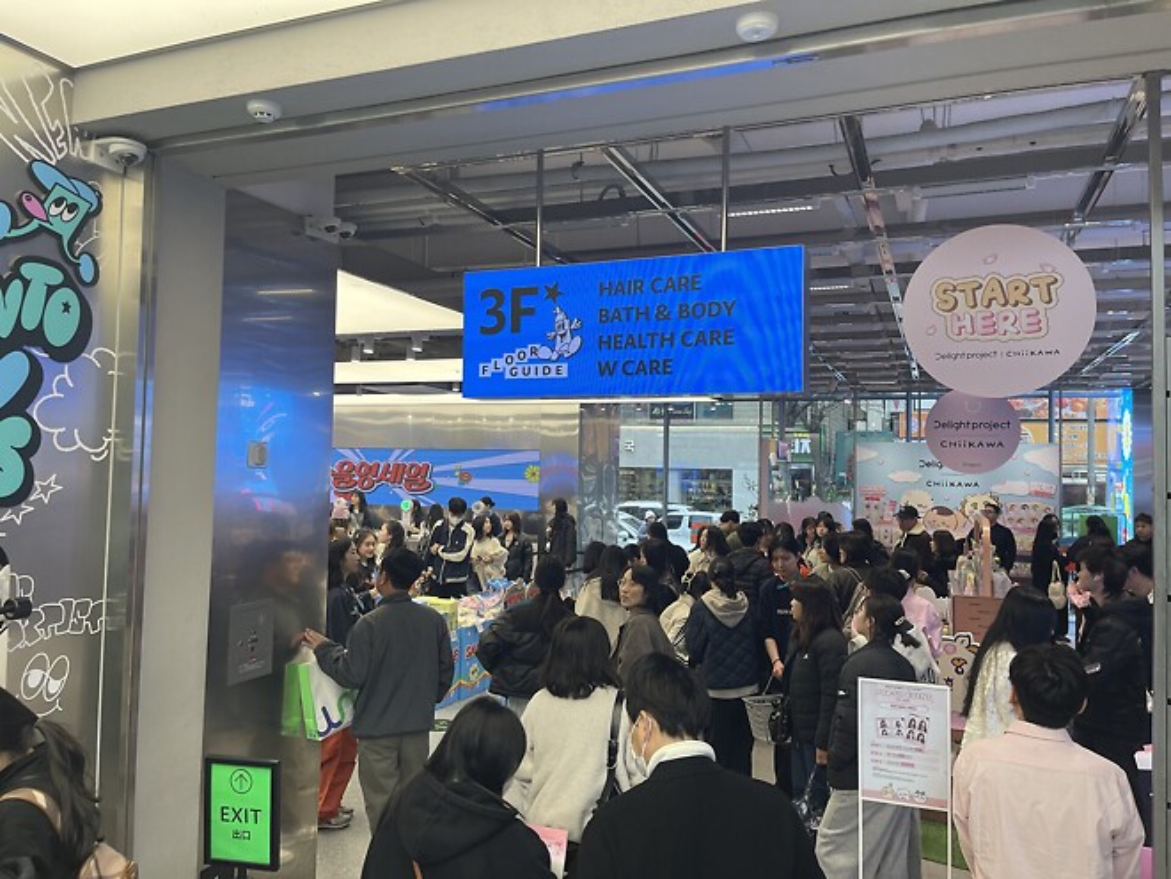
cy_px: 440
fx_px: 846
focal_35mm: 25
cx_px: 586
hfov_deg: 69.4
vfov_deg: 54.9
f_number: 1.6
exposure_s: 1/129
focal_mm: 5.1
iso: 32
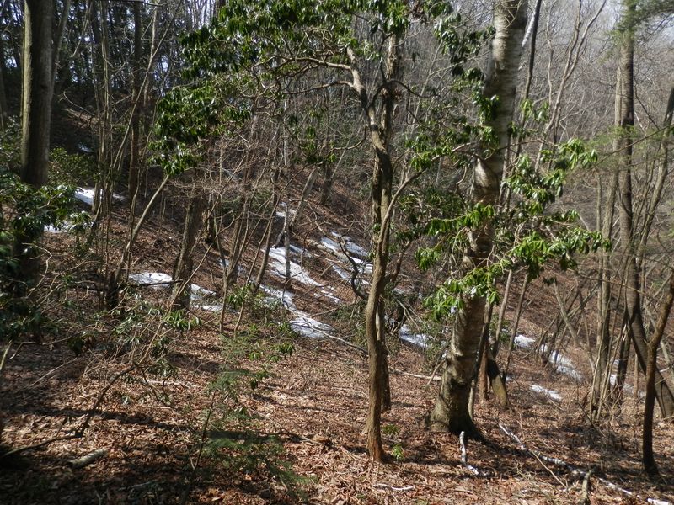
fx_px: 487
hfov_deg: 69.4
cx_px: 337
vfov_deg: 54.9
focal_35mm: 25
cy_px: 252
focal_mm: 4.5
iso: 80
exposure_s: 1/400
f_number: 3
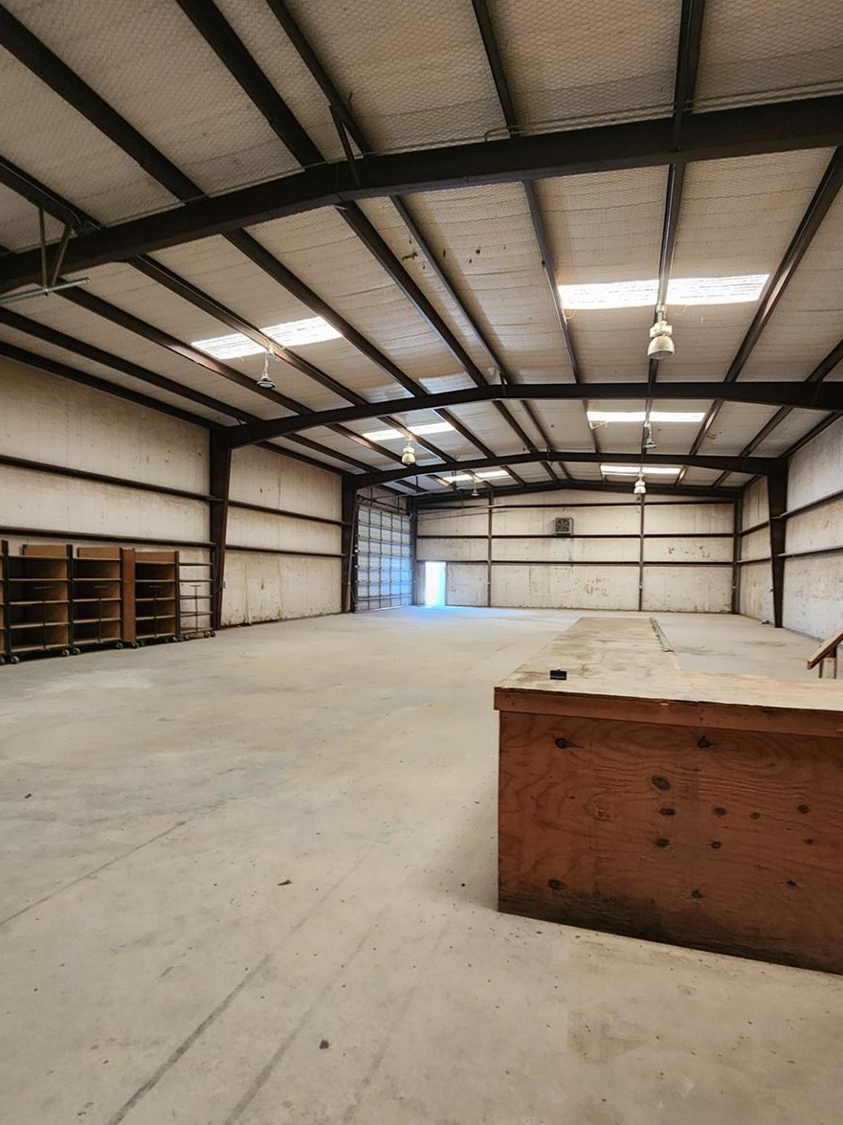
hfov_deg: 74.6
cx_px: 447
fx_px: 552
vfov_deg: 90.9
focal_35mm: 17
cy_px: 607
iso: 500
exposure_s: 1/30
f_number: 2.2
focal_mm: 2.2
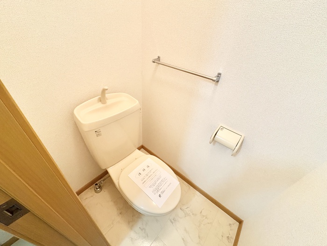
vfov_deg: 85.7
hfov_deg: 102.1
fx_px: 132
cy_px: 123
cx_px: 164
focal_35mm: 14
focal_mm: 2.22
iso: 400
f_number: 2.2
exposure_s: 1/60
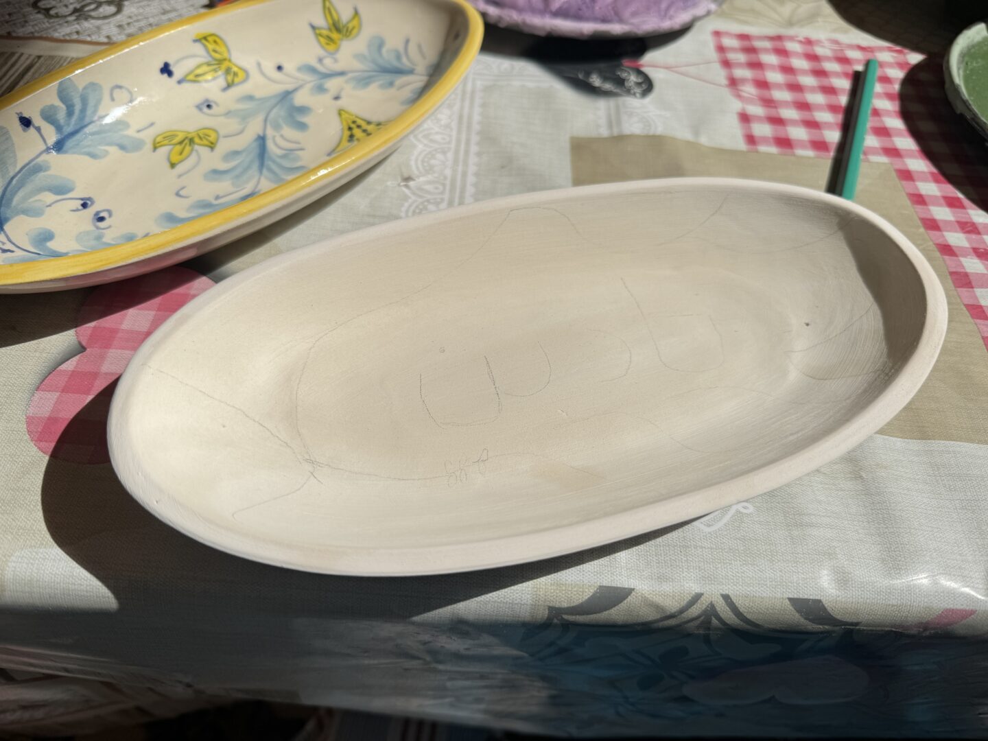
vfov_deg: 56.8
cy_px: 370
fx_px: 685
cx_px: 494
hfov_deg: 71.6
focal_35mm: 24
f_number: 1.78
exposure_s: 1/9009
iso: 80
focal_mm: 6.76
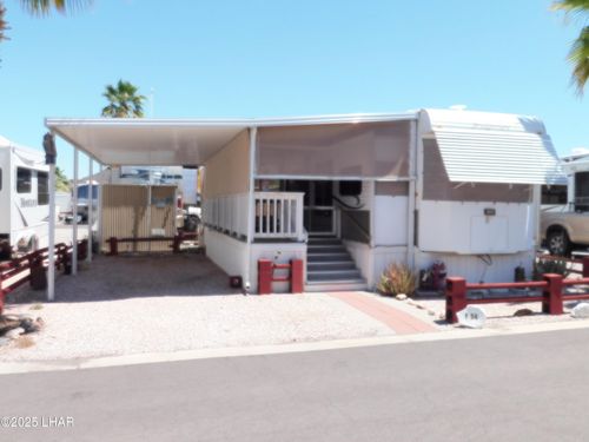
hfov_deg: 60.0
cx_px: 294
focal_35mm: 30
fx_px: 510
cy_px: 221
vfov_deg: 46.8
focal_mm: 5.3
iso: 125
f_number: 3.2
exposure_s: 1/1250
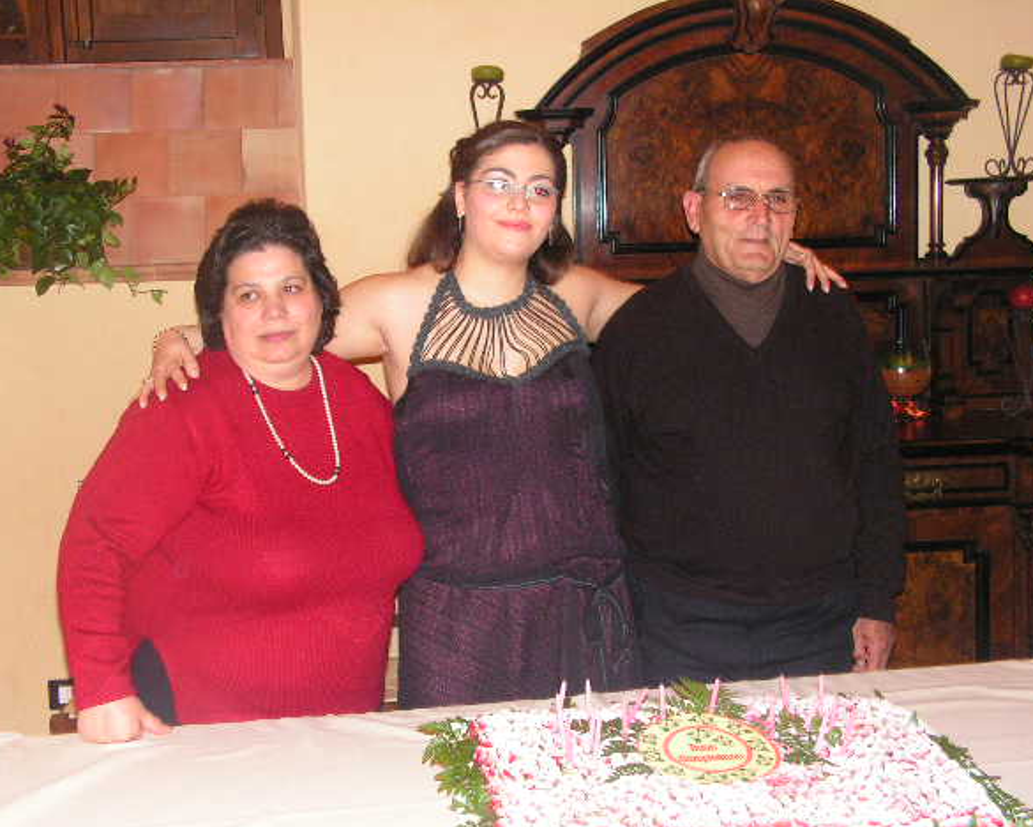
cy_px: 422
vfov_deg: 32.1
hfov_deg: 39.5
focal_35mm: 47
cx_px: 493
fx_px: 1437
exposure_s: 1/40
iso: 200
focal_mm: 7.4
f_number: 3.2
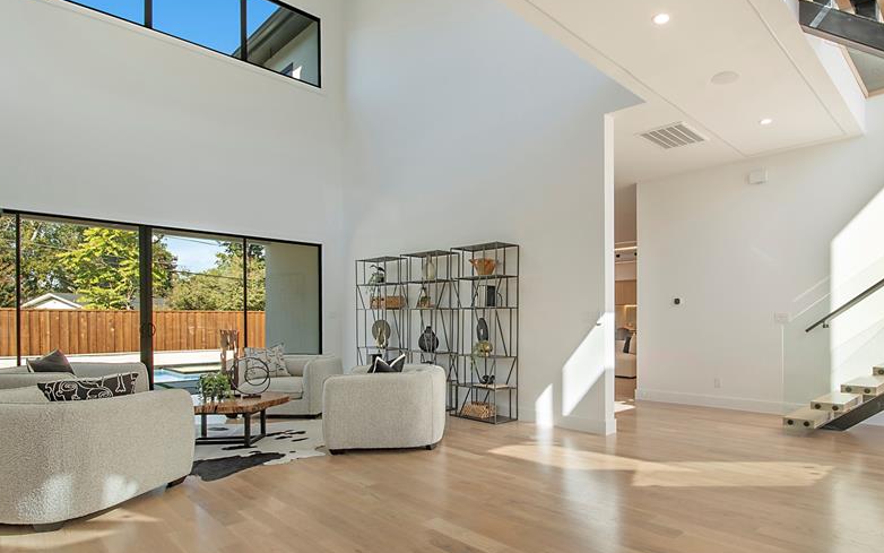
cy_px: 317
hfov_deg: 84.1
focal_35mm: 20
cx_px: 525
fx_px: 482
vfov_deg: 59.4
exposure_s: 1/50
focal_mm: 10
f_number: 11
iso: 100
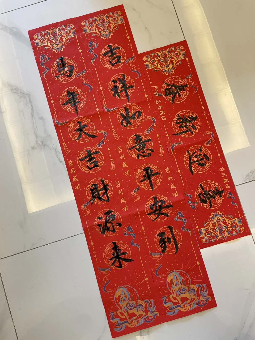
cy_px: 170
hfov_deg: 53.1
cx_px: 128
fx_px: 255
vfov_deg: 67.3
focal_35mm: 26
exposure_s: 1/50
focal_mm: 4.2
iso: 160
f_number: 1.6
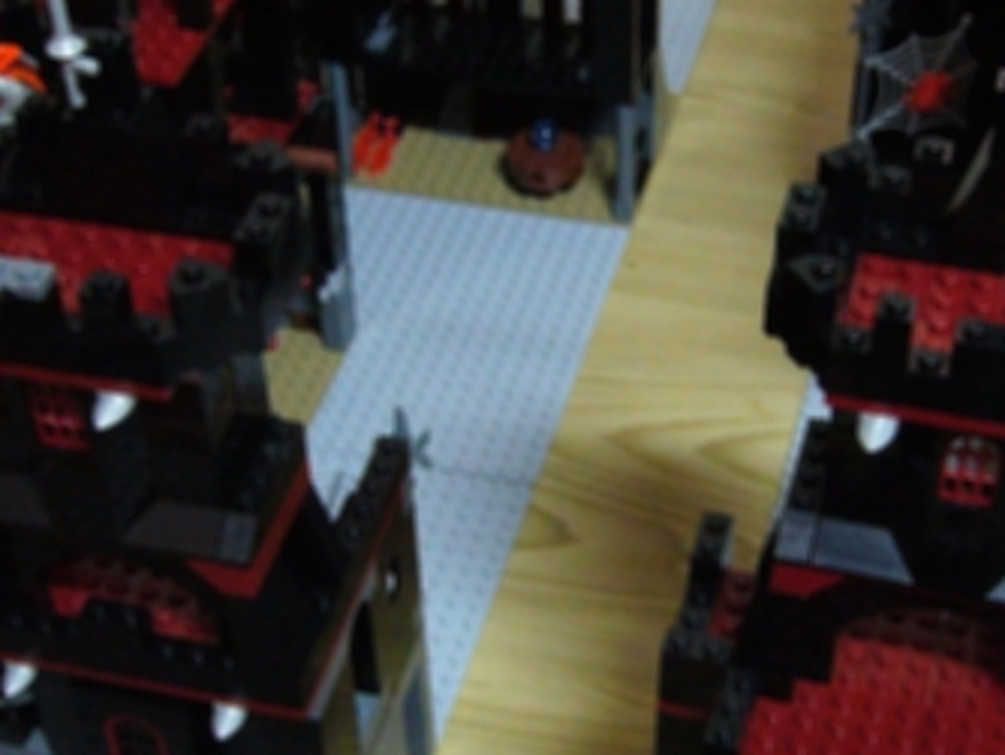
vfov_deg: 21.9
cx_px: 584
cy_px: 328
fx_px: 1947
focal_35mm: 67
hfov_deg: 28.9
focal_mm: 5.8
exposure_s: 1/8
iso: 400
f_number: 2.8
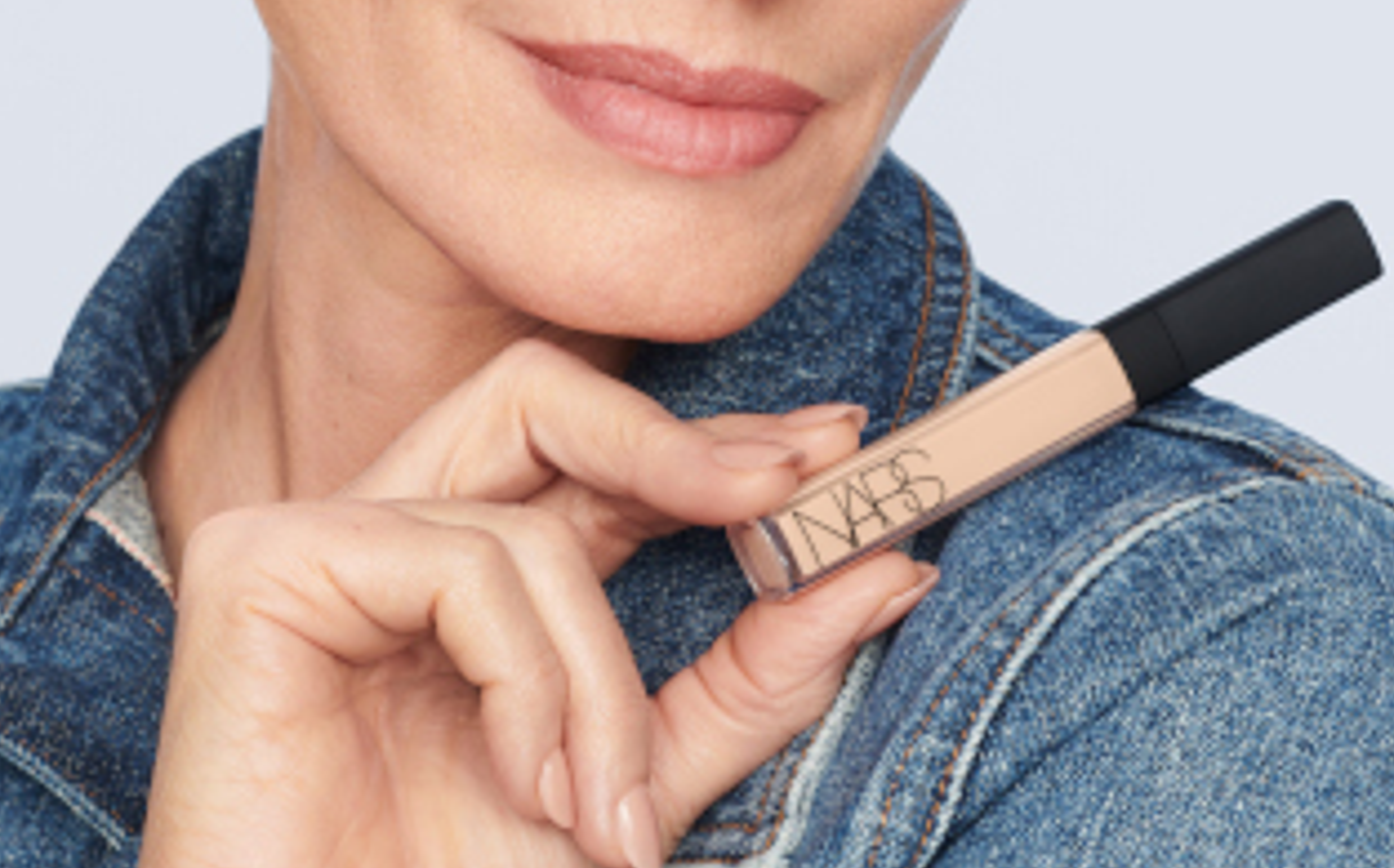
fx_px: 5580
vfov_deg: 8.9
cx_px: 599
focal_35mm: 147
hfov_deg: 14.2
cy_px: 231
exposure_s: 1/160
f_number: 16
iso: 100
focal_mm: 60
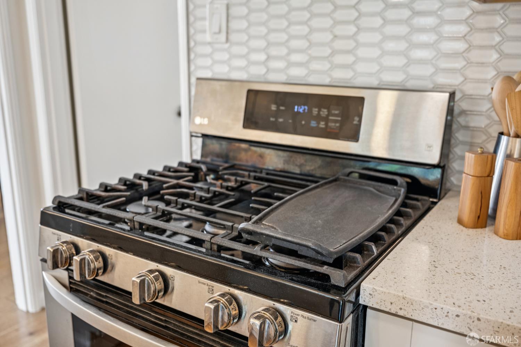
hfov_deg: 57.2
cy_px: 174
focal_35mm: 33
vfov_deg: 40.0
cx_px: 260
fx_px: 478
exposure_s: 1/25
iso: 200
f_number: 3.5
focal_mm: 33
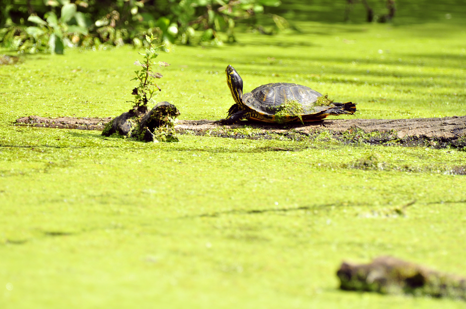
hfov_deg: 3.1
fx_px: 8727
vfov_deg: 2.0
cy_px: 154
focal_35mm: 675
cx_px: 233
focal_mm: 450
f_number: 6
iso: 200
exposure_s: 1/320
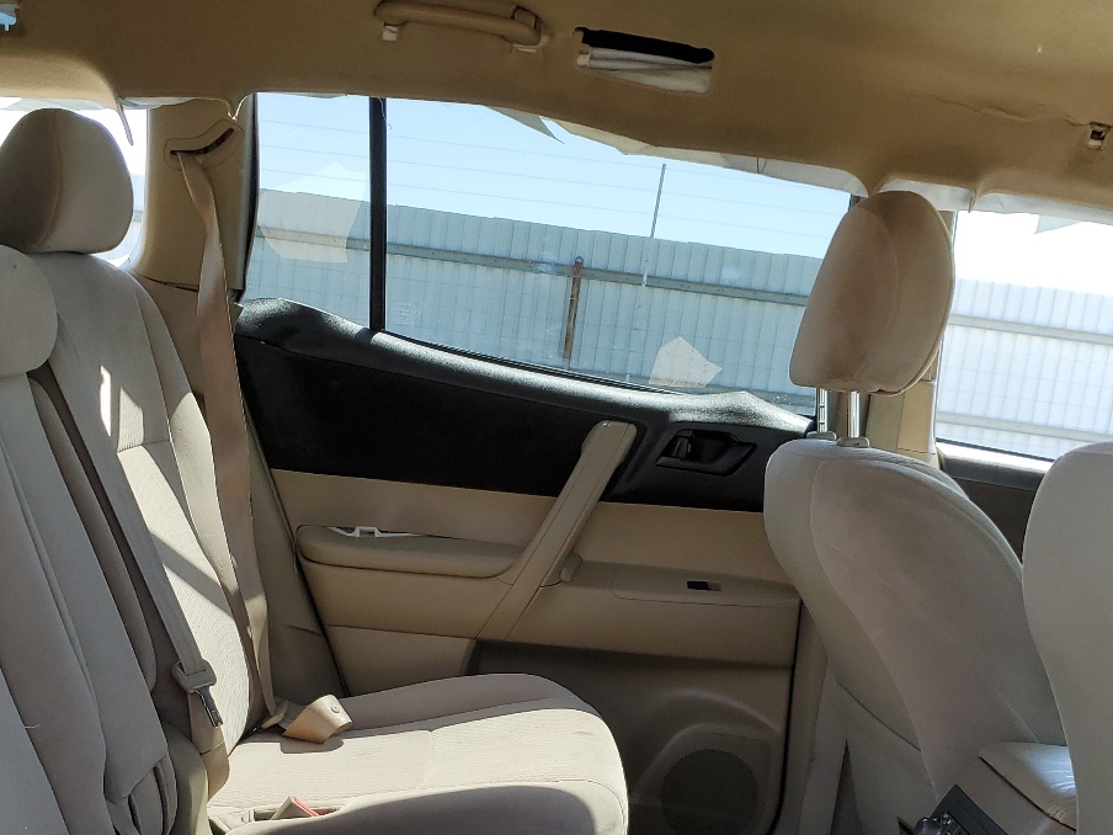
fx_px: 1479
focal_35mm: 46
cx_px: 550
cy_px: 735
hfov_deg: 41.2
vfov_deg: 30.3
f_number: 1.5
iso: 50
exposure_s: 1/556
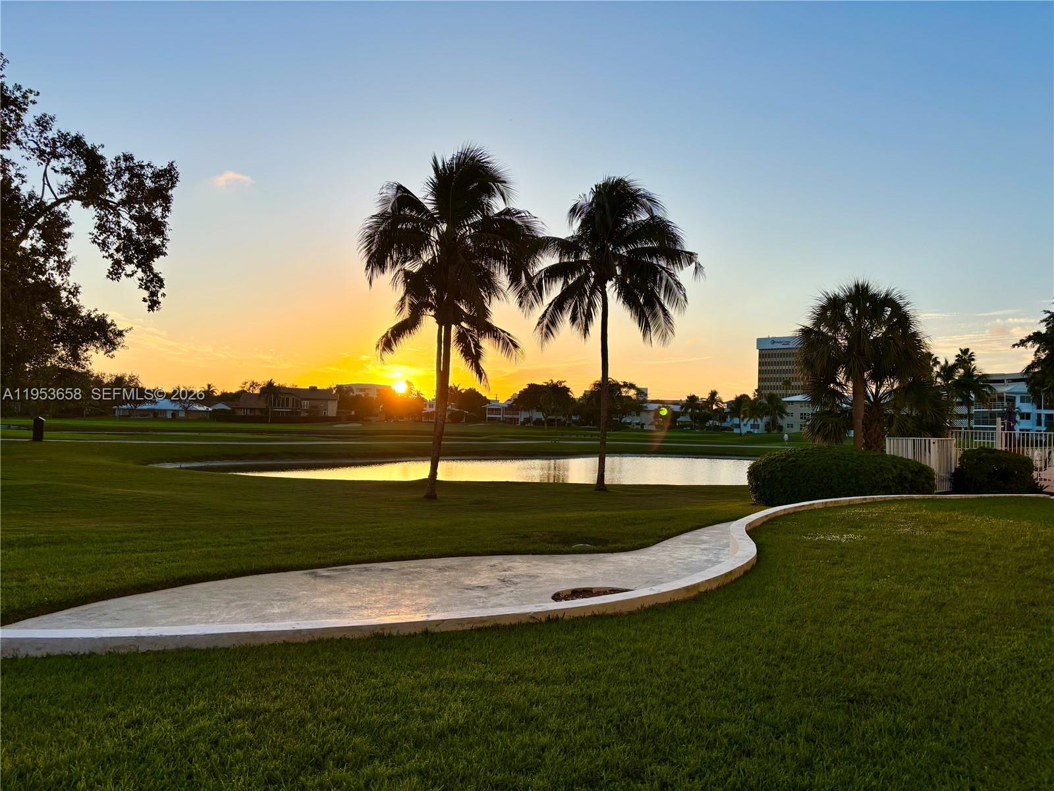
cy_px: 396
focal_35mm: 26
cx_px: 527
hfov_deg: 67.3
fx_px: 792
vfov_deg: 53.1
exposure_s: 1/1695
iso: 50
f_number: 1.6
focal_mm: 5.96
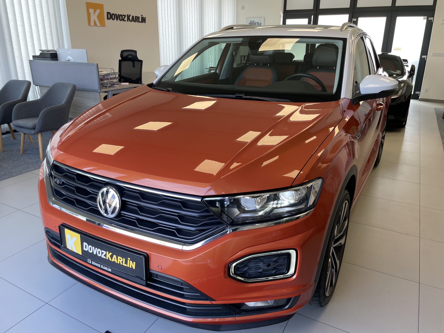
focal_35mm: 26
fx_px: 333
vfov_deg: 53.1
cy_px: 166
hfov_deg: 67.3
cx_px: 222
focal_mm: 4.2
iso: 40
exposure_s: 1/100
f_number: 1.6
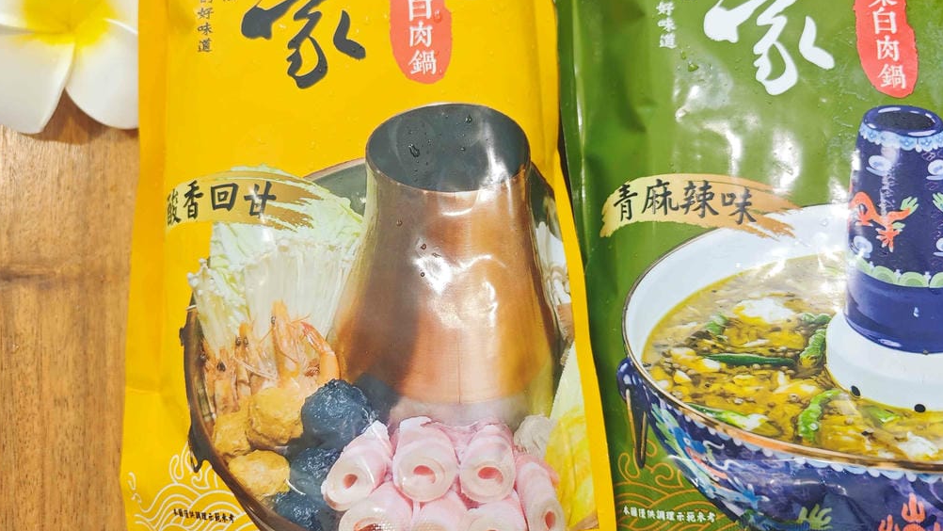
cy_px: 201
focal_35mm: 30
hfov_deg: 64.3
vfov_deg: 38.7
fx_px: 750
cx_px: 464
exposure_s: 1/120
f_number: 2
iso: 500
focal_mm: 8.72
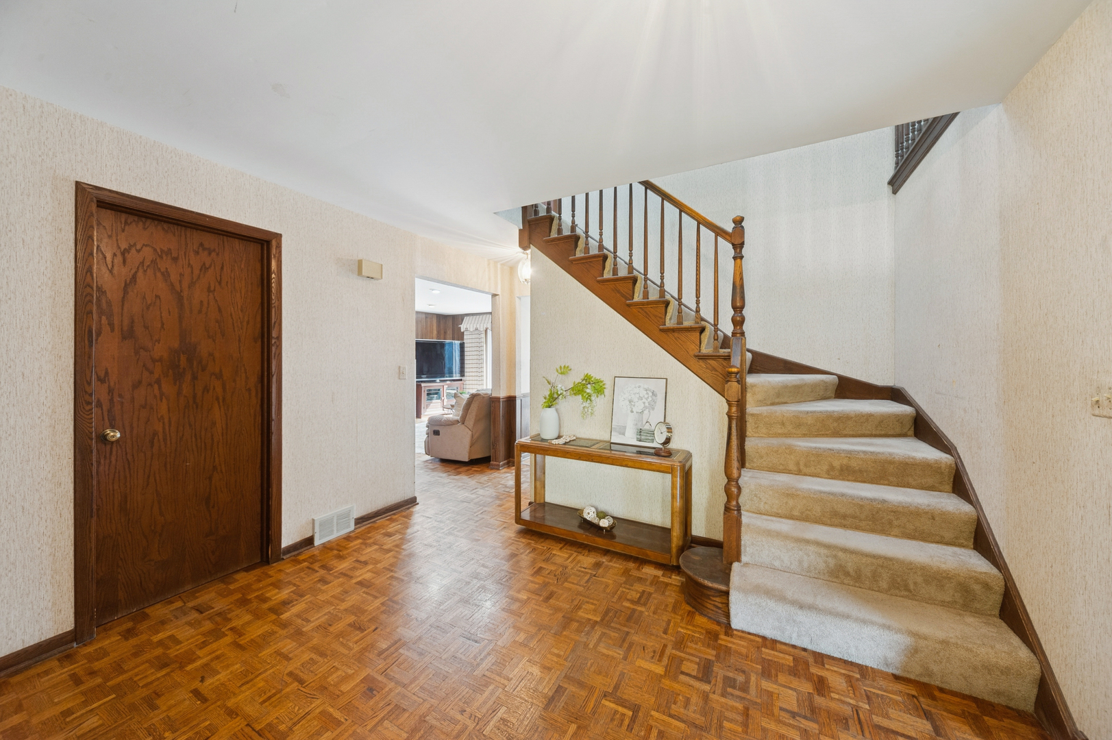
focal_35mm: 12
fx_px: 370
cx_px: 556
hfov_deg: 112.7
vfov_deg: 89.9
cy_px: 370
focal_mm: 12
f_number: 8
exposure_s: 1/13
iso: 400
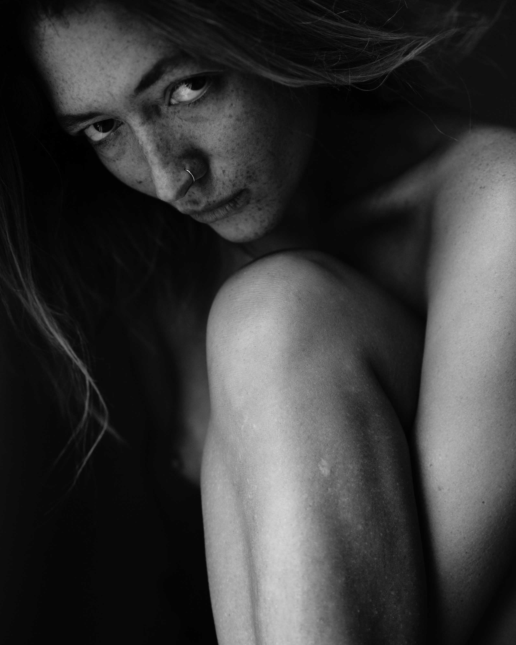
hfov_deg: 26.7
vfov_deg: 33.0
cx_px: 259
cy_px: 304
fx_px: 1088
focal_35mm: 57
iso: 1600
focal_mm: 50
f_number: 2.5
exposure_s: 1/100
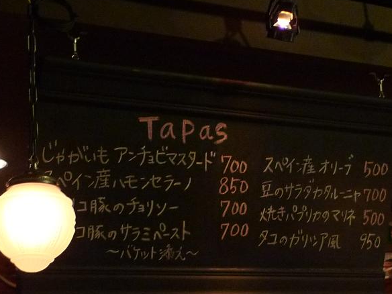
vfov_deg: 19.9
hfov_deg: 26.3
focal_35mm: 74
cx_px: 206
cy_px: 170
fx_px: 838
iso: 400
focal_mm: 6.3
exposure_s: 1/15
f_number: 2.2
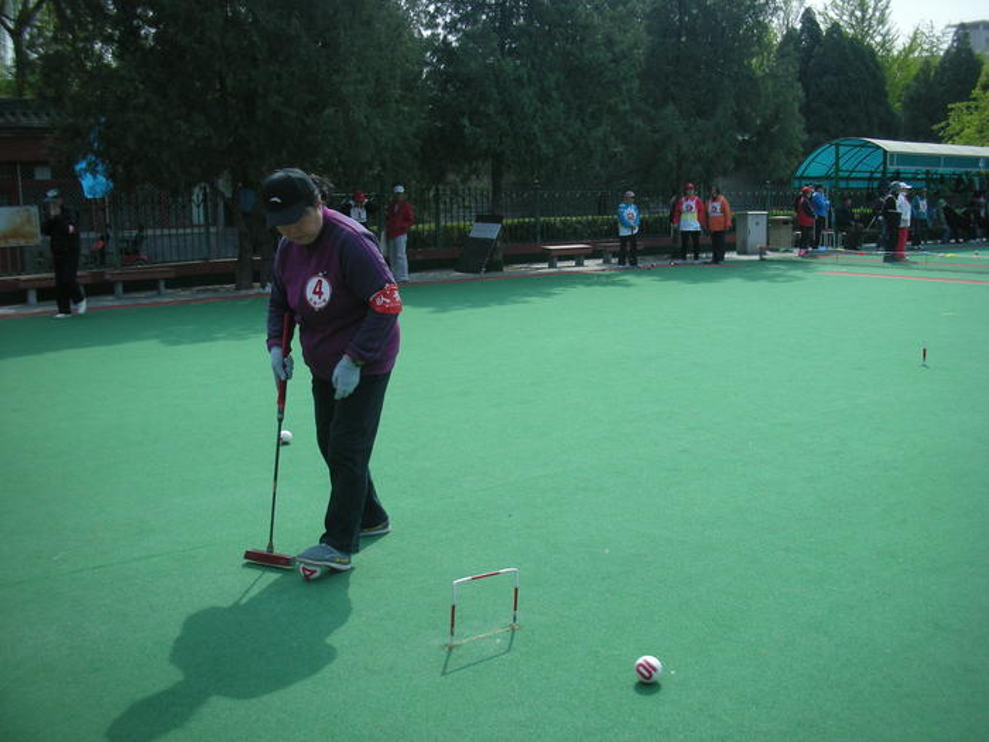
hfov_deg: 52.6
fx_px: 1000
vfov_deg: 40.7
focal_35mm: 35
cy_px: 371
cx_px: 494
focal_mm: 5.8
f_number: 7.9
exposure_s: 1/125
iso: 64
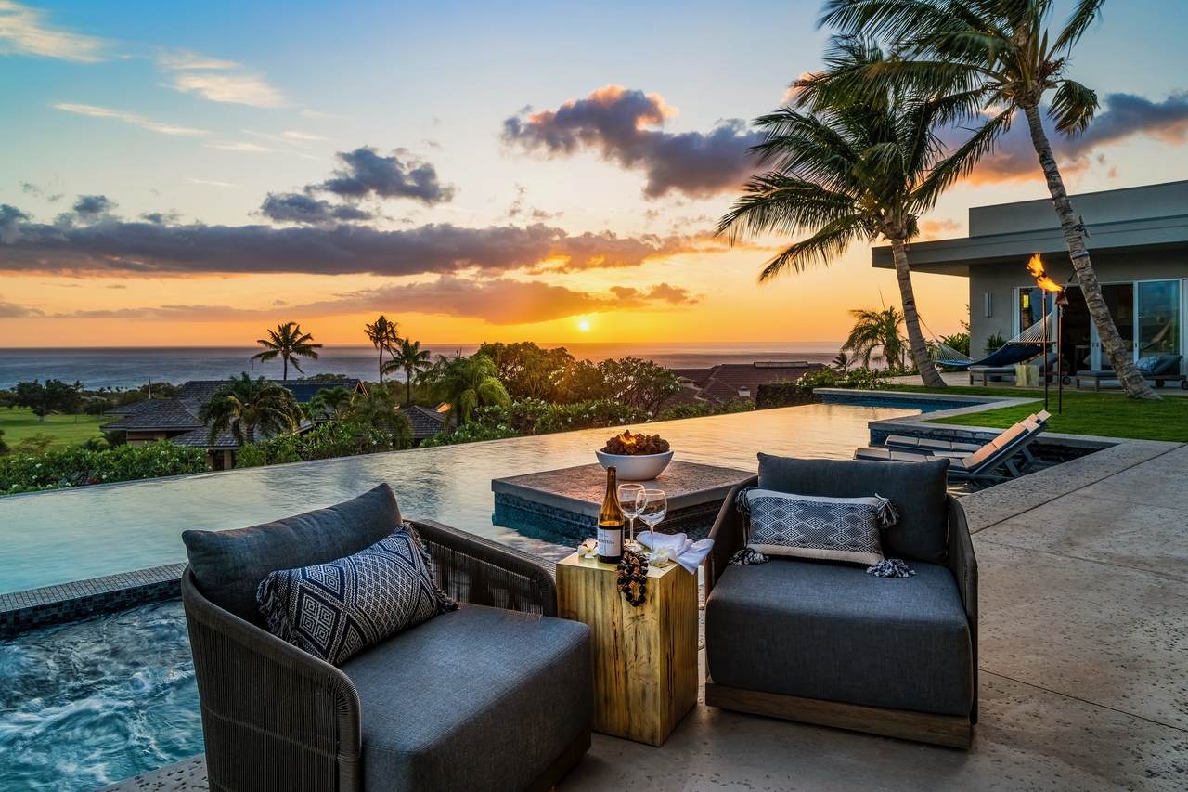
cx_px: 594
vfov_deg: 59.5
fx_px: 693
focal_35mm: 21
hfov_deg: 81.2
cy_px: 396
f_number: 8
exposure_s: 1/8
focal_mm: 21
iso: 320
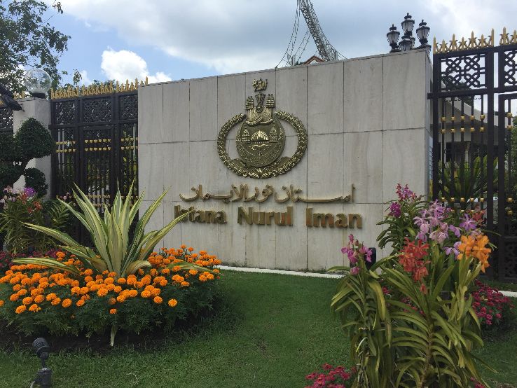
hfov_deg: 61.6
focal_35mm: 29
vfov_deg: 48.3
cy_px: 194
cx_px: 258
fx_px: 433
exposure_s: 1/1582
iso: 32
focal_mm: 4.15
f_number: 2.2
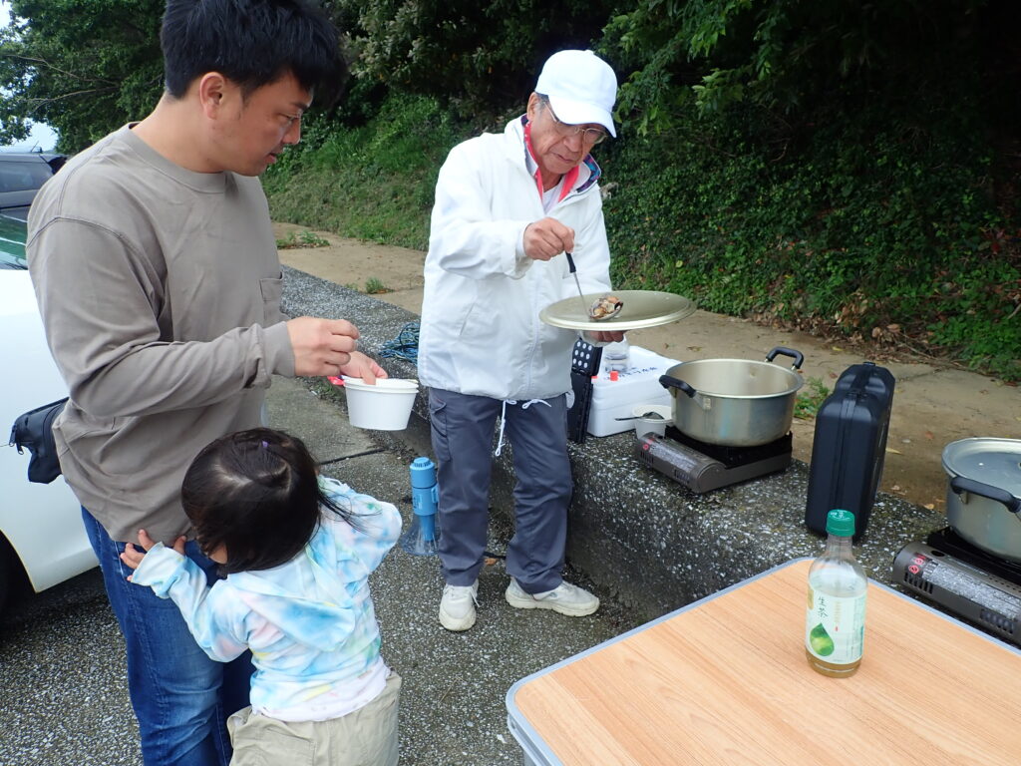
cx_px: 510
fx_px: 737
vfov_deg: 54.9
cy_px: 383
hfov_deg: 69.4
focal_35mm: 25
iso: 100
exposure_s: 1/500
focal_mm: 4.5
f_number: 2.8
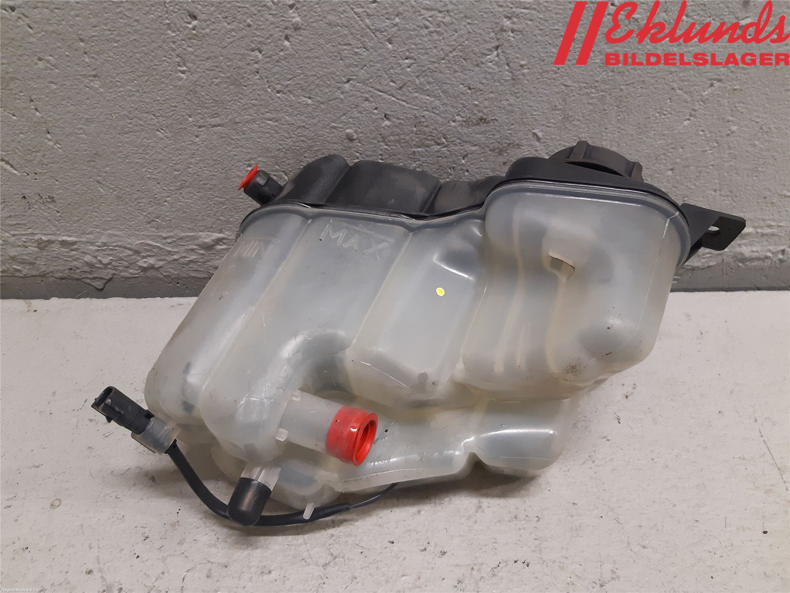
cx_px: 395
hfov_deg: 67.3
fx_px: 593
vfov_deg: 53.1
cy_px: 296
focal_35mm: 26
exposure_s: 1/50
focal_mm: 3.93
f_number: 1.7
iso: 200
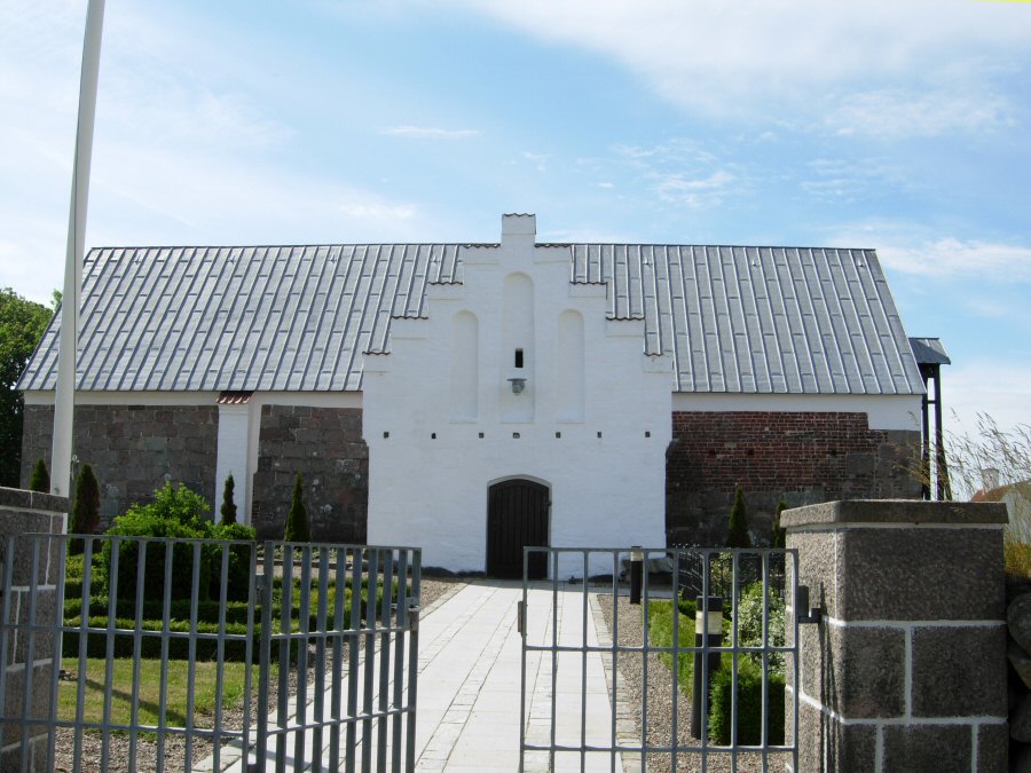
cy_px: 386
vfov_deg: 39.7
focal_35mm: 36
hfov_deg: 51.4
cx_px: 516
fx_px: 1072
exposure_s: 1/304
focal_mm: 7.5
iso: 50
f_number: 6.1
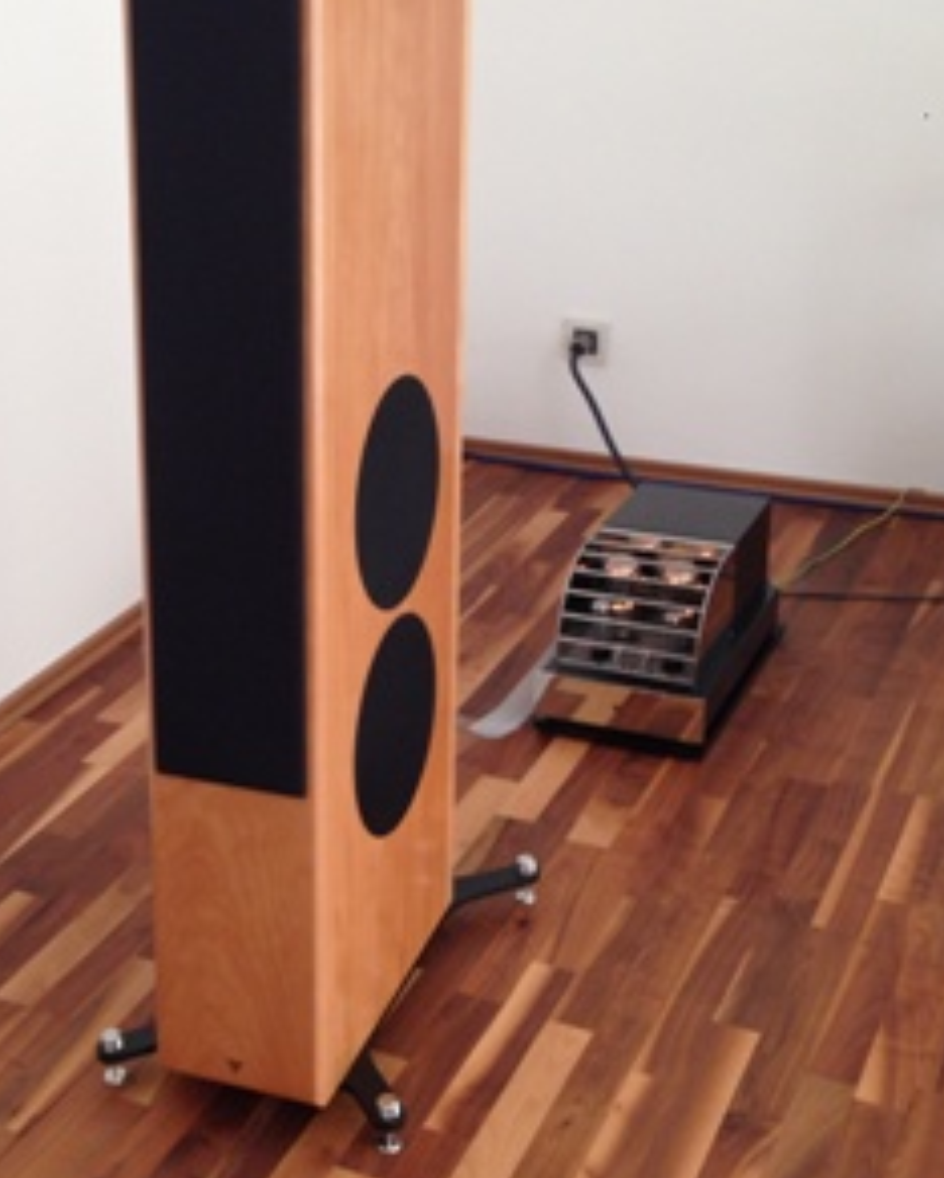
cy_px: 575
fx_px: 1884
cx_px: 319
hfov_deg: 28.0
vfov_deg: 34.7
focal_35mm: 54
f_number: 2.4
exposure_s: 1/20
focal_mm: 4.12
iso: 80
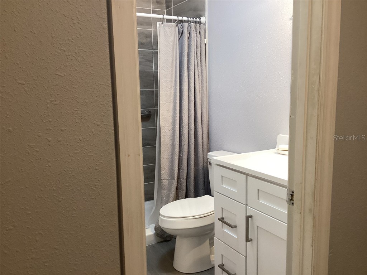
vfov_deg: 45.4
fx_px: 329
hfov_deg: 58.4
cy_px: 138
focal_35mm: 31
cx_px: 184
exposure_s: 1/60
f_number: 2.4
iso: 160
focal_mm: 3.3
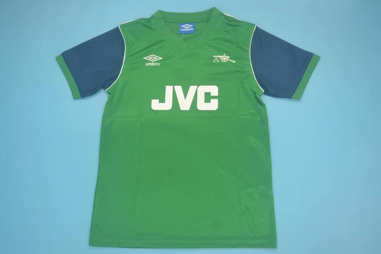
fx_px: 381
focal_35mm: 36
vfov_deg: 36.9
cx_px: 190
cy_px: 127
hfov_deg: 53.1
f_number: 4
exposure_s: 1/80
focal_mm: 24
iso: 200
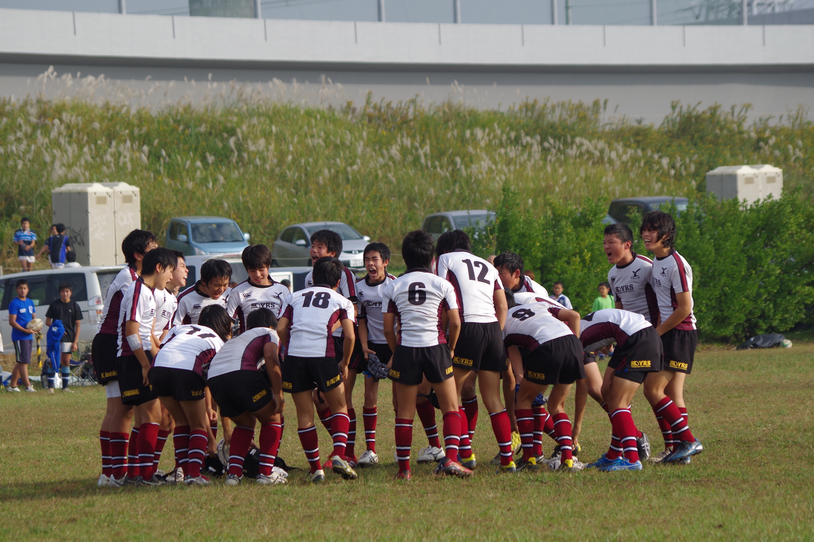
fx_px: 5765
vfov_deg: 5.4
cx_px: 407
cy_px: 271
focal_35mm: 255
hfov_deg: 8.1
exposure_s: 1/500
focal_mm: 170
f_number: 7.1
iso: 200
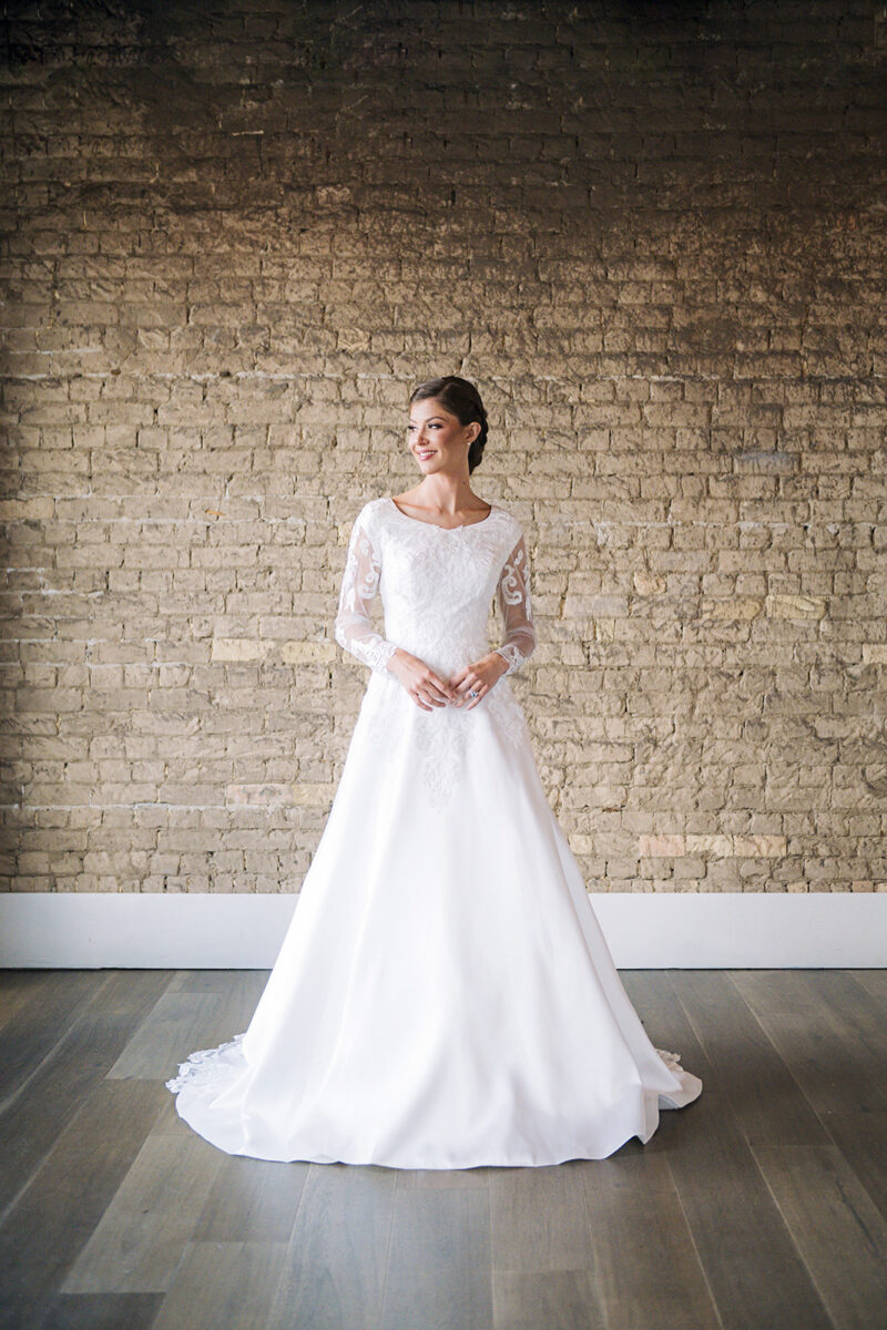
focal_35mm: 48
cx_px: 444
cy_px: 665
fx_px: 1774
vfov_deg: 41.1
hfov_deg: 28.1
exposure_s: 1/500
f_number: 2.8
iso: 2000
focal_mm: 48
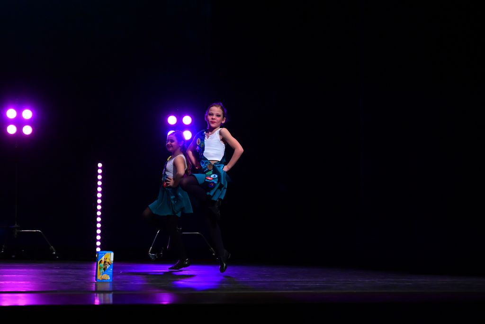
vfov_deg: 13.0
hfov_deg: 19.5
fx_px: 1415
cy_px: 162
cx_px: 242
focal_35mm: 105
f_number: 4
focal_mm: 70
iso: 3200
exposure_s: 1/1000
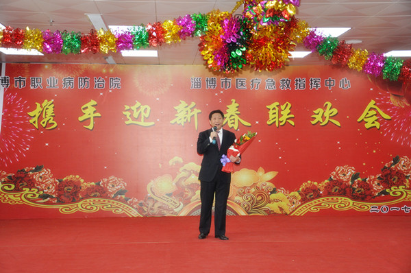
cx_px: 206
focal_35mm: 51
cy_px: 136
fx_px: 581
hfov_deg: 38.9
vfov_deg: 26.4
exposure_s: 1/60
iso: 800
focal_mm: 34
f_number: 4.2
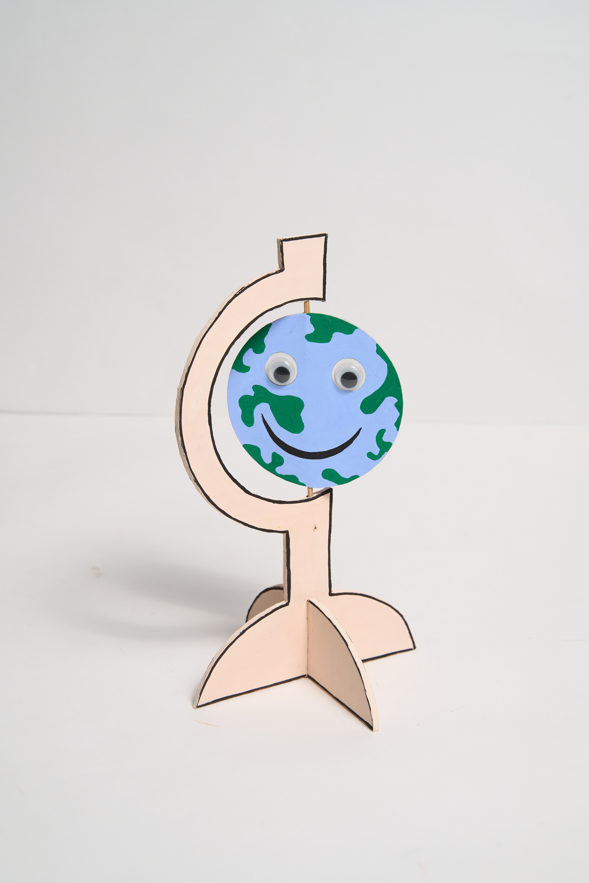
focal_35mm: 59
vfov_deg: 33.9
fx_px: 1448
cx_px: 294
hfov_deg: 23.0
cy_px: 442
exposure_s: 1/100
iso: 250
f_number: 11
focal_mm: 59
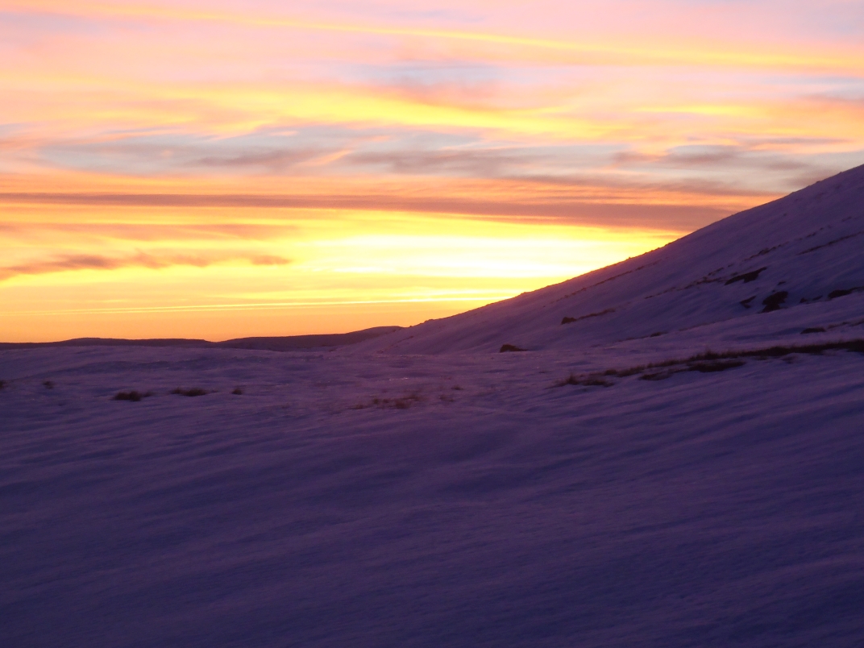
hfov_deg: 19.3
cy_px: 324
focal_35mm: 102
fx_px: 2546
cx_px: 432
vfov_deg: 14.5
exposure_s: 1/40
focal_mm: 18.2
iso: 200
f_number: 5.1
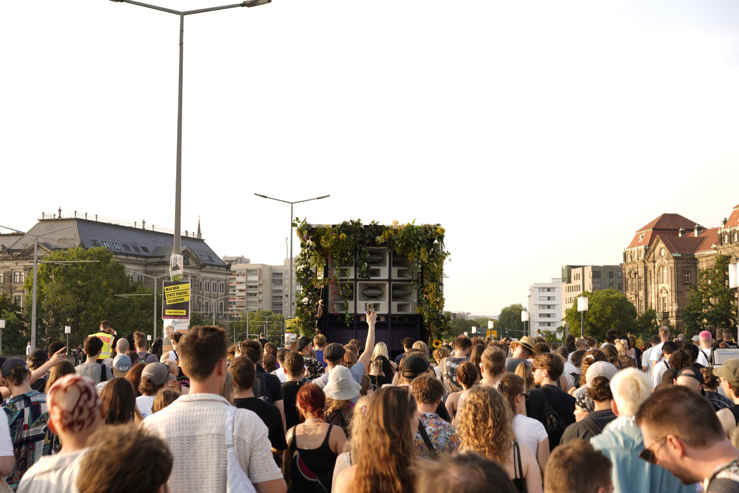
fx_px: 1129
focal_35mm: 55
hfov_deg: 36.2
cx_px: 370
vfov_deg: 24.6
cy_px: 246
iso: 50
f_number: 6.3
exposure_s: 1/50
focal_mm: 55
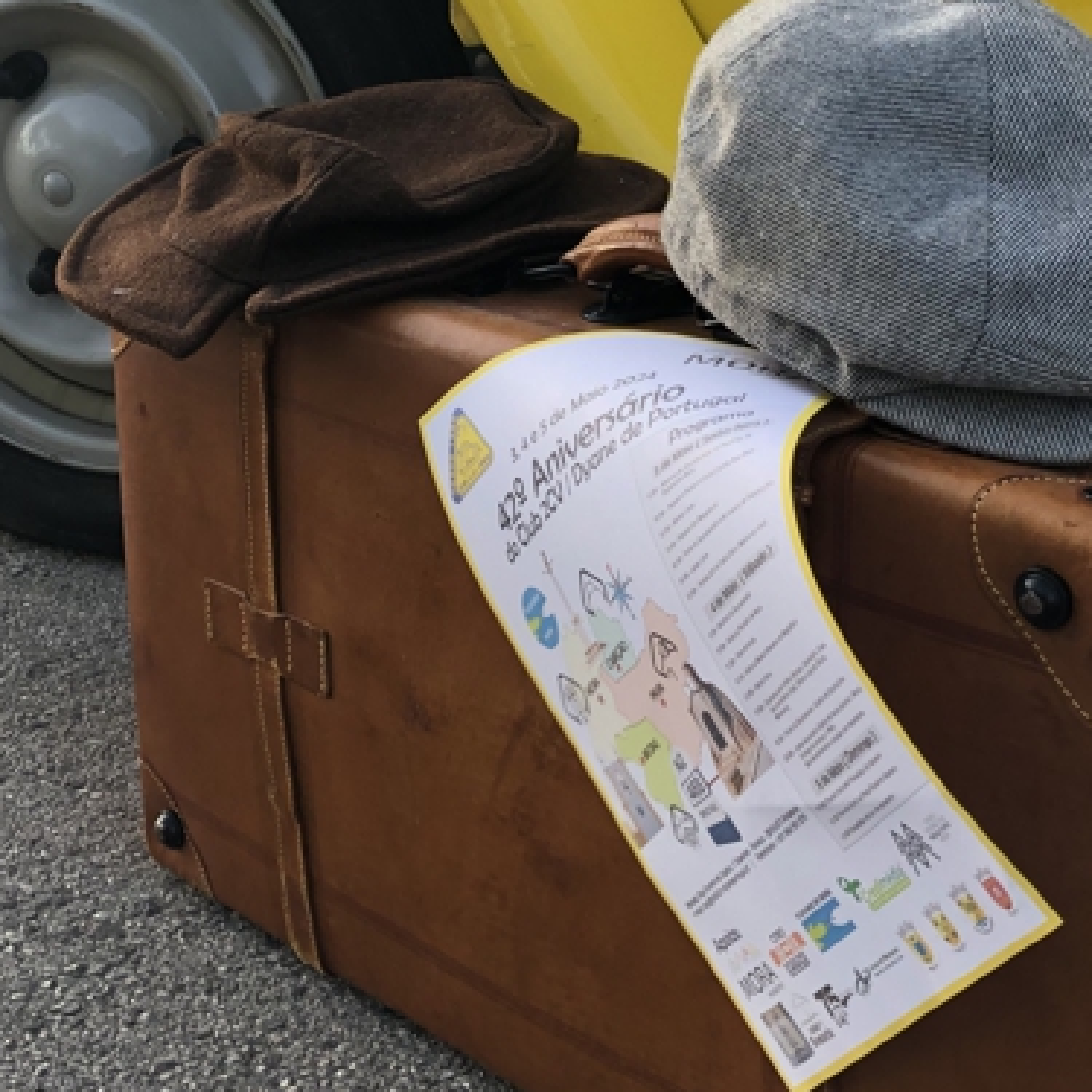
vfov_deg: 25.1
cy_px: 58
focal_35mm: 66
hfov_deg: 26.1
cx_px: 556
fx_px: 2356
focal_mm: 3.99
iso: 25
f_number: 1.8
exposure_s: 1/120
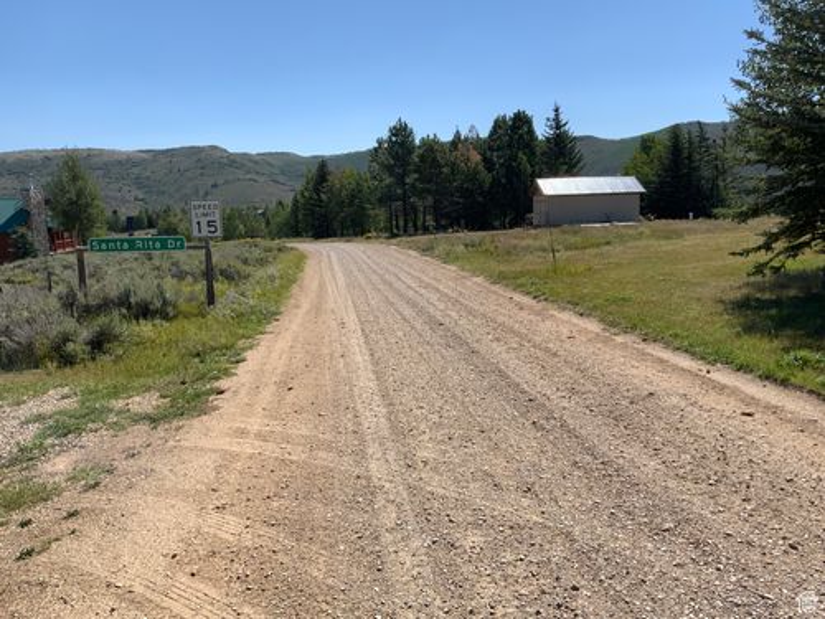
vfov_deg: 48.2
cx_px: 412
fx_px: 691
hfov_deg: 61.7
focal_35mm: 29
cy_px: 310
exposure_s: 1/2801
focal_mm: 3
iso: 16
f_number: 1.8
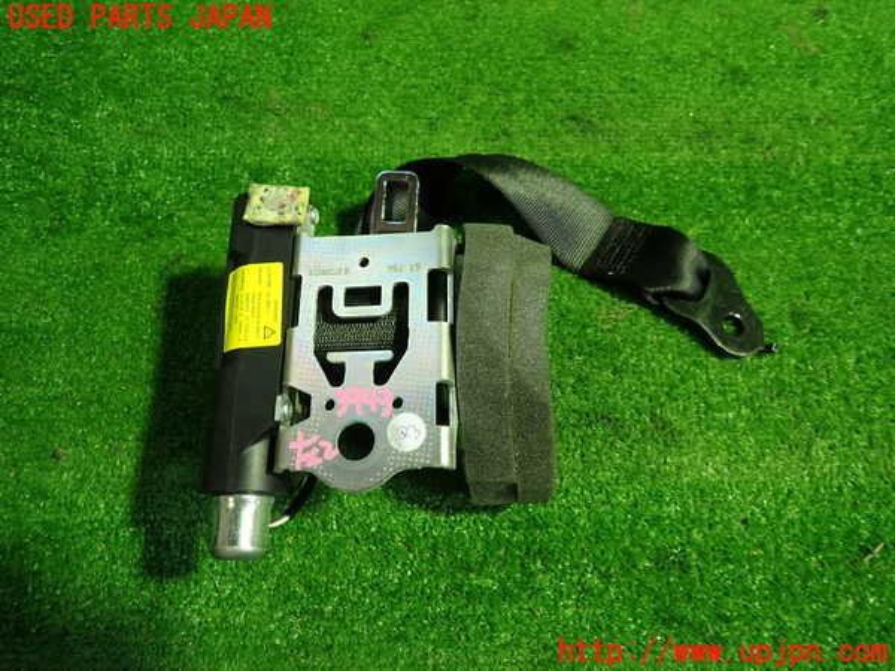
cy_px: 336
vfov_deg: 54.9
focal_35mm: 25
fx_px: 646
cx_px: 448
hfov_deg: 69.4
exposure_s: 1/30
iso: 200
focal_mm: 4.5
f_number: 2
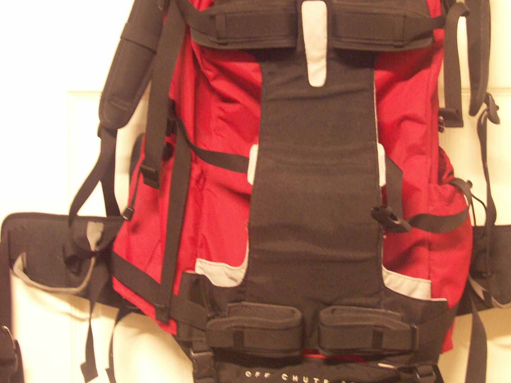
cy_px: 134
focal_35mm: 68
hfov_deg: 28.5
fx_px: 1004
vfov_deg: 21.5
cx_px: 292
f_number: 2.8
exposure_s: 1/2
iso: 200
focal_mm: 11.75
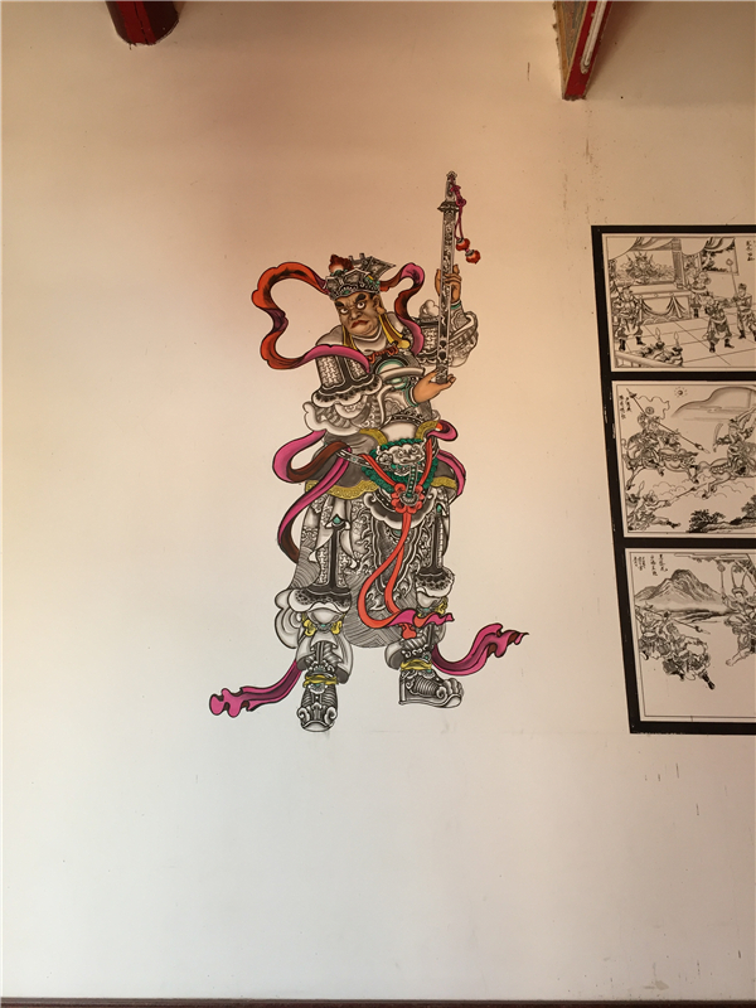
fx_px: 844
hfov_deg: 48.2
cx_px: 378
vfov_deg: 61.7
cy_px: 504
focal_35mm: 29
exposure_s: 1/33
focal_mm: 4.15
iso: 32
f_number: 2.2
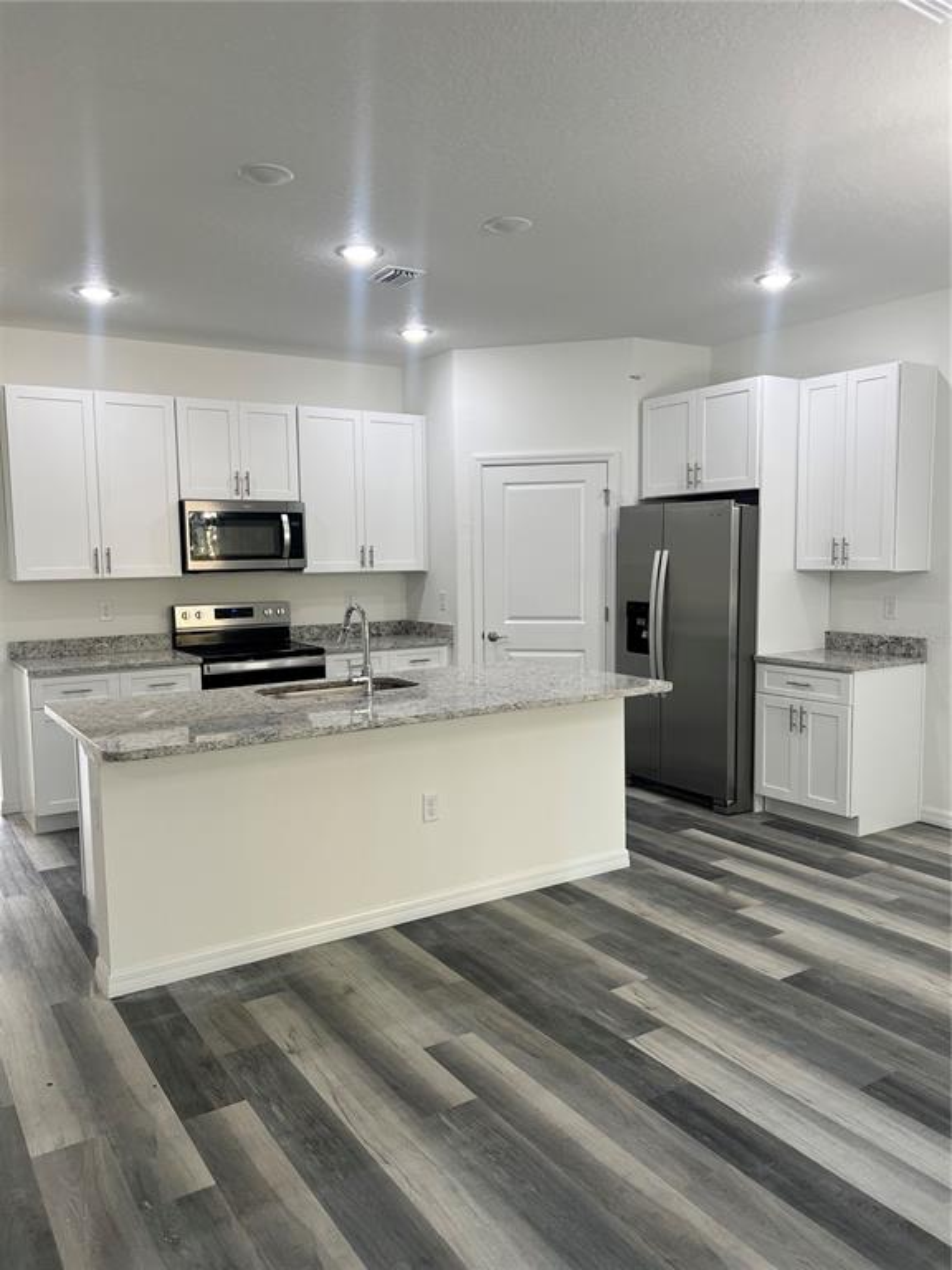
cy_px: 635
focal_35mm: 26
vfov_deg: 67.3
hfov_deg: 53.1
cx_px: 476
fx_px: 953
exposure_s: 1/120
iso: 80
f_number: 1.5
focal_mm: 5.7
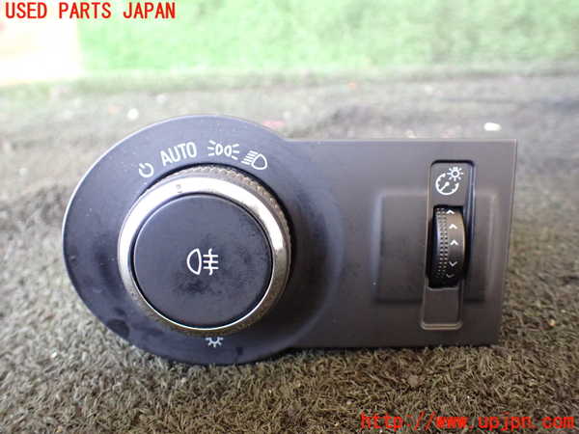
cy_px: 217
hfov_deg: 60.0
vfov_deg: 46.8
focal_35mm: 30
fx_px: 502
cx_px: 290
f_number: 2.3
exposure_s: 1/40
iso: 800
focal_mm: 5.4
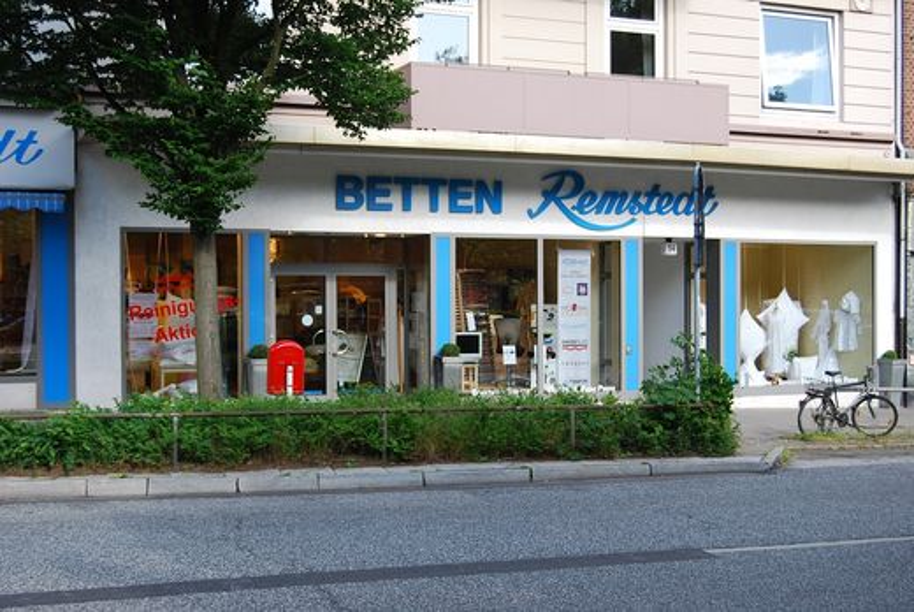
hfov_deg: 41.1
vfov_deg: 28.1
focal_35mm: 48
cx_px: 457
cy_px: 306
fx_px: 1220
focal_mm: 32
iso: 160
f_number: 5.6
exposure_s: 1/125
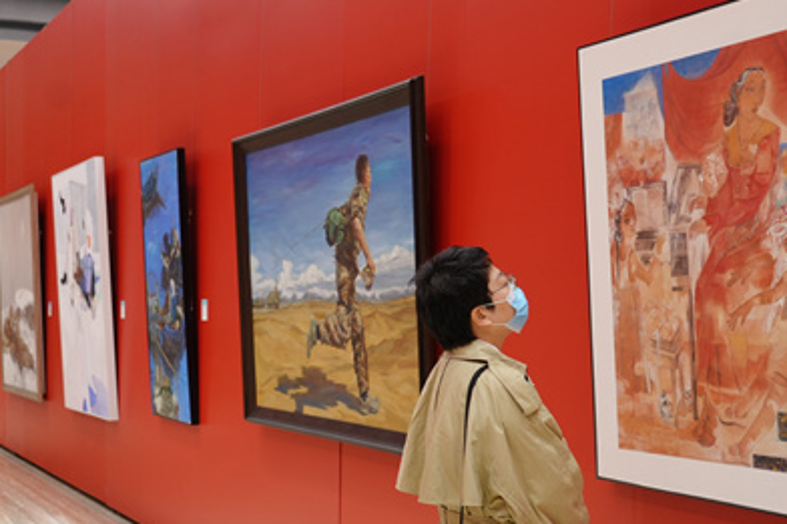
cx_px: 249
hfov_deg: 33.6
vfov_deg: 22.9
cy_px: 358
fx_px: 1289
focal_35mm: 59
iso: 500
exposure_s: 1/40
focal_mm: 33
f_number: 4.5
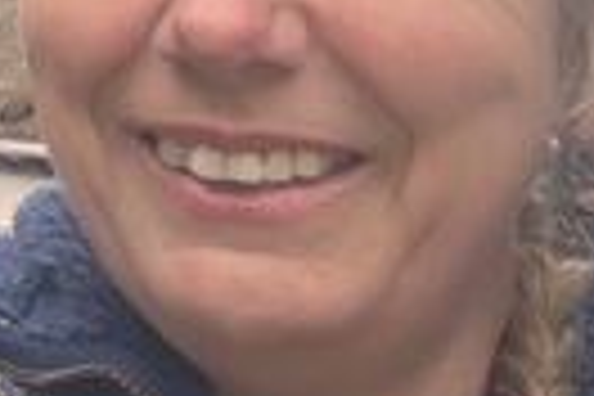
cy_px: -310
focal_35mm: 102
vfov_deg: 12.3
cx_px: -513
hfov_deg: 16.4
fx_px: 1683
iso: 32
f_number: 2.2
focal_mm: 2.71
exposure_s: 1/172
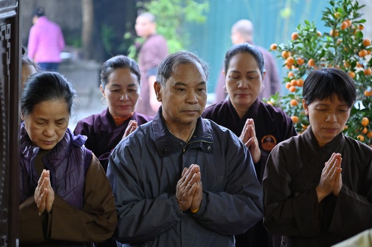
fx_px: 1239
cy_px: 124
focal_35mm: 120
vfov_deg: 11.4
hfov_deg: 17.1
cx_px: 186
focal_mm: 120
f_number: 4
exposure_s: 1/60
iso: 3200
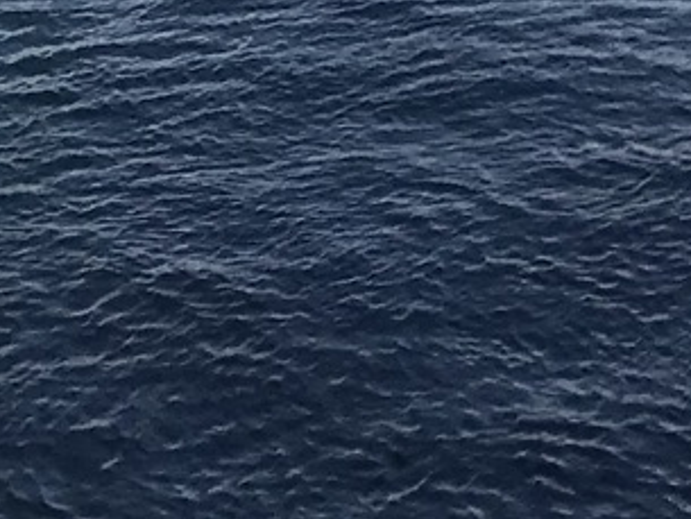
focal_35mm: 188
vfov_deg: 6.9
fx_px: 3754
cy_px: -1179
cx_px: 1051
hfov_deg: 10.2
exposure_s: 1/3195
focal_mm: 3.99
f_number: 1.8
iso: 20
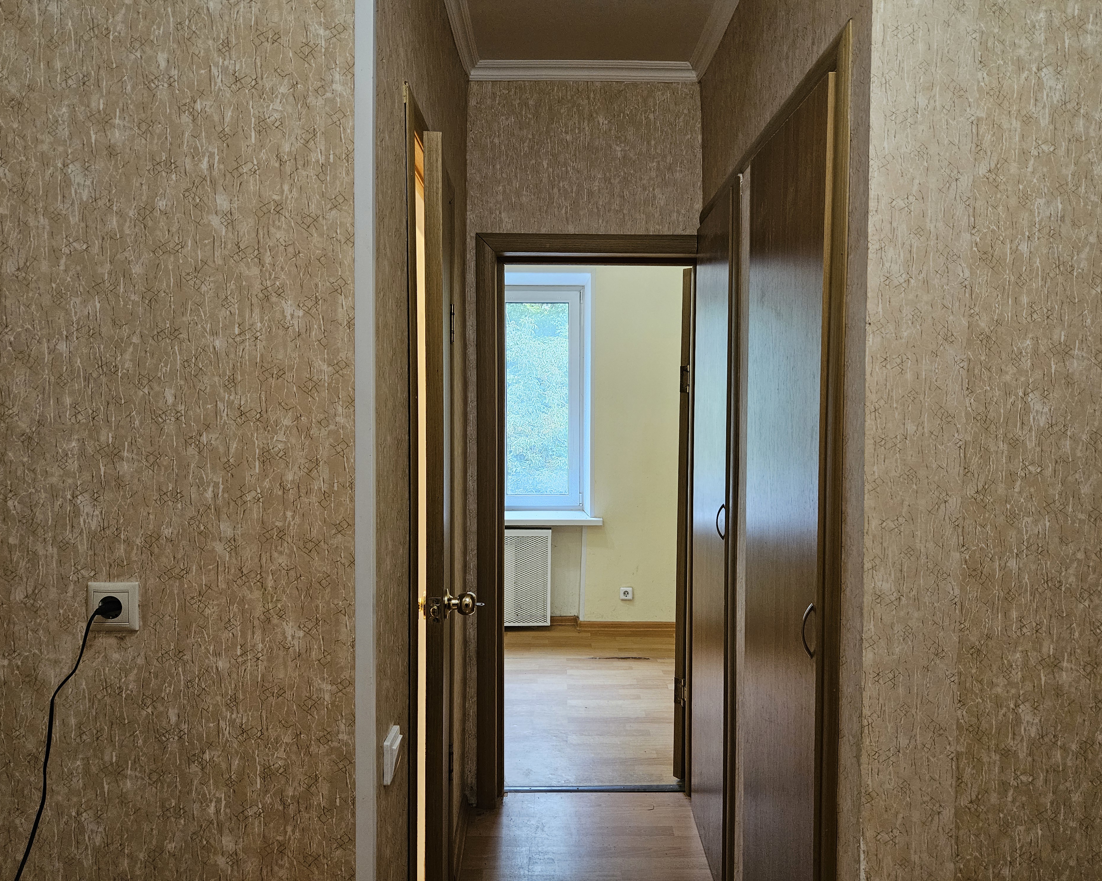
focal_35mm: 24
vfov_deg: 58.8
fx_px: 783
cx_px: 557
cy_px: 440
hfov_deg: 70.3
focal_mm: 5.4
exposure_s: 1/100
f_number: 1.8
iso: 500
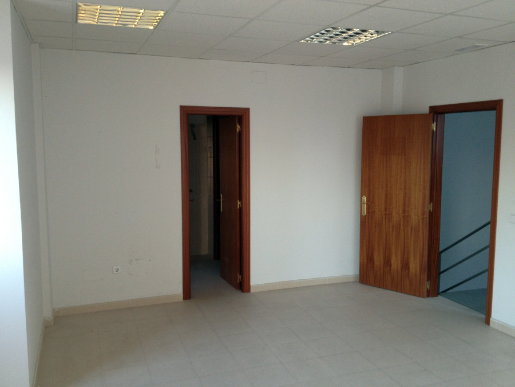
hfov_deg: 52.6
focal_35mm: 35
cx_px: 258
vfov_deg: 40.7
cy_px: 194
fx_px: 521
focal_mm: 4.28
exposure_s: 1/20
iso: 100
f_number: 2.4
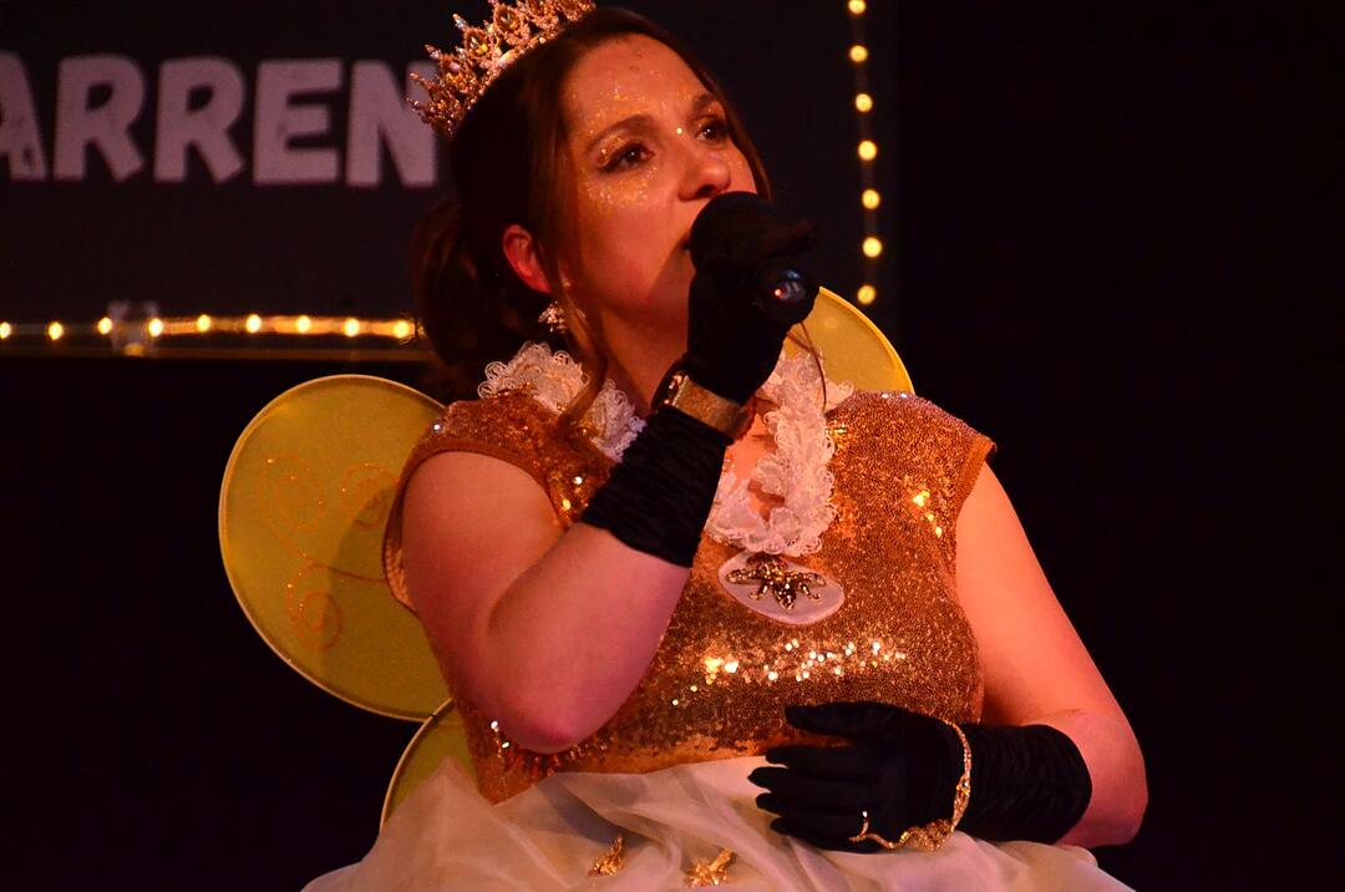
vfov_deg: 4.1
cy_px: 446
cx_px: 672
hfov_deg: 6.3
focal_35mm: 330
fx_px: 12307
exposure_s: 1/200
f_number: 6.3
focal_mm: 220
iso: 3200
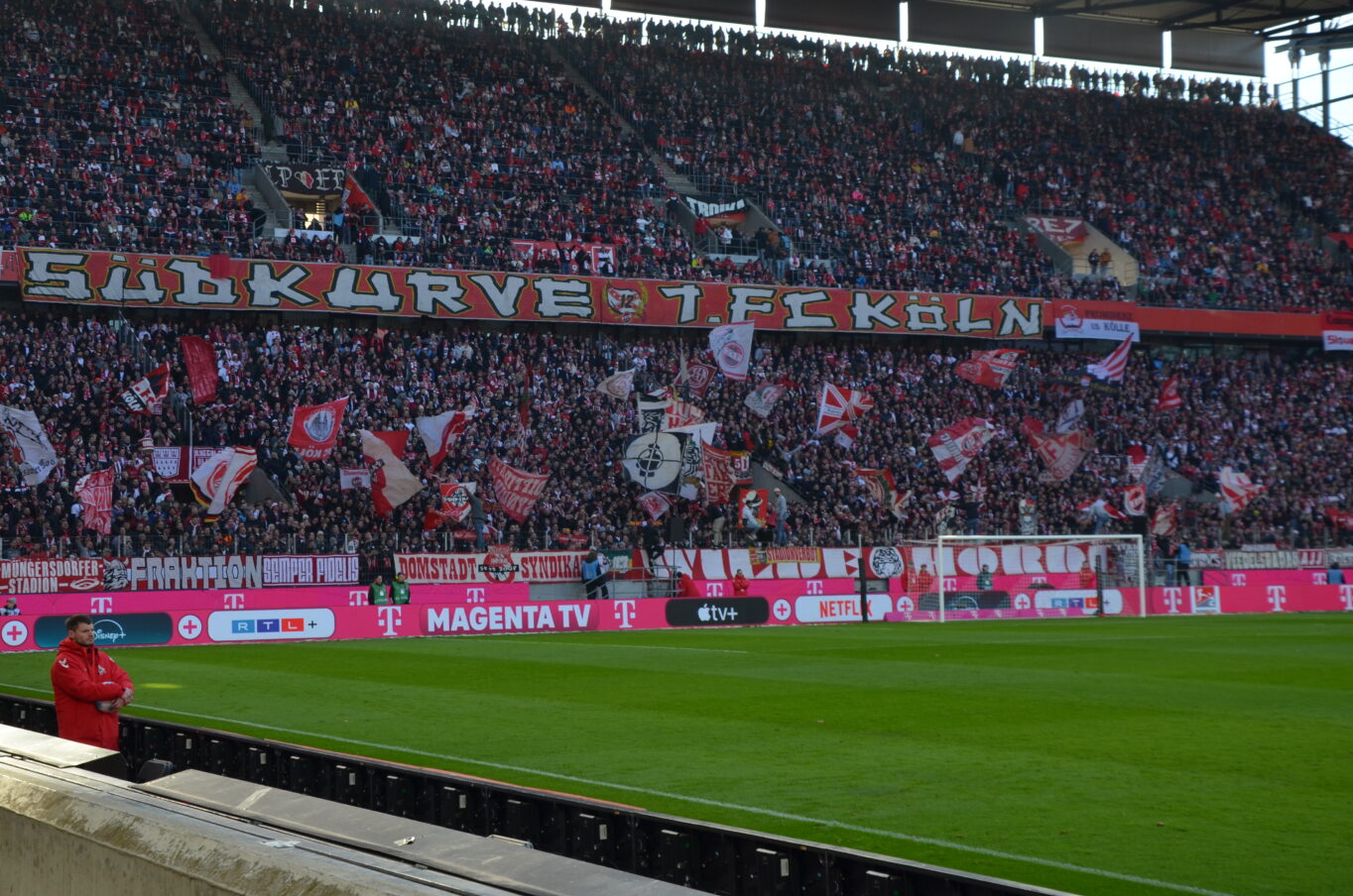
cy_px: 392
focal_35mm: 62
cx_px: 619
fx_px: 2310
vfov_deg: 22.0
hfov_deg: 32.6
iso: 200
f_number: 6.3
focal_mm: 35
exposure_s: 1/160
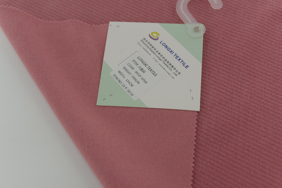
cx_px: 141
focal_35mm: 50
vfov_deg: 27.0
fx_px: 392
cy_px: 94
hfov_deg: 39.6
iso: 100
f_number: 3.5
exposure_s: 1/320
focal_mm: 50
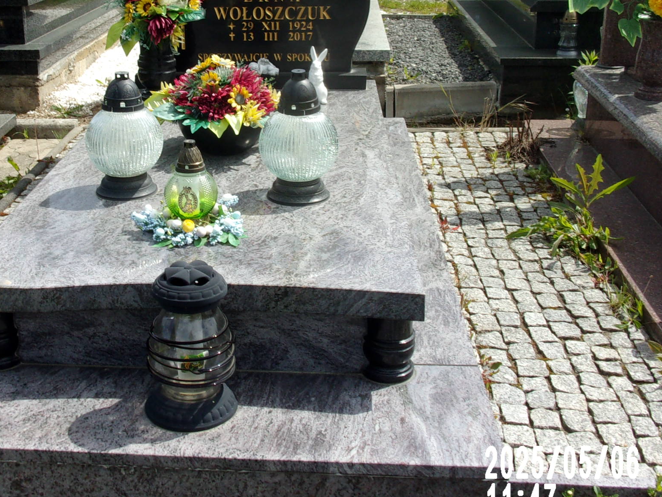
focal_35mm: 47
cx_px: 245
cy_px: 156
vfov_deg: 30.6
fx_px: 899
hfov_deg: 40.1
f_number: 10.8
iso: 80
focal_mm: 5.1
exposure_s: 1/75
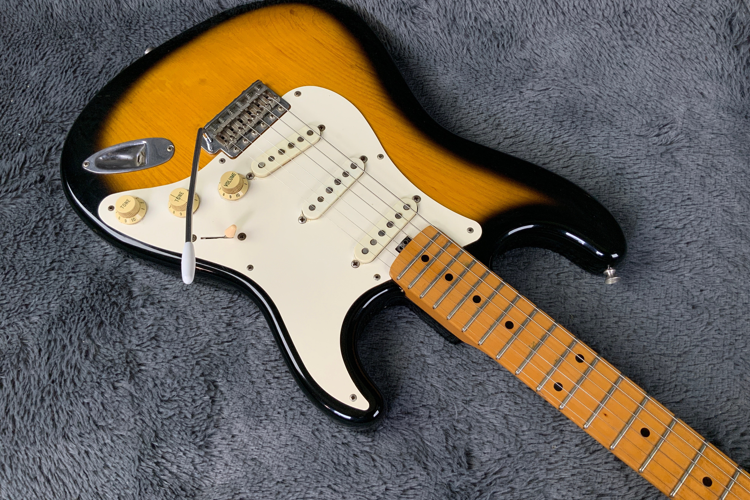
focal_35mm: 31
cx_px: 367
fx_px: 646
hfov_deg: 60.3
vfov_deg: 42.3
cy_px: 220
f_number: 1.8
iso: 32
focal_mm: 3
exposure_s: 1/100
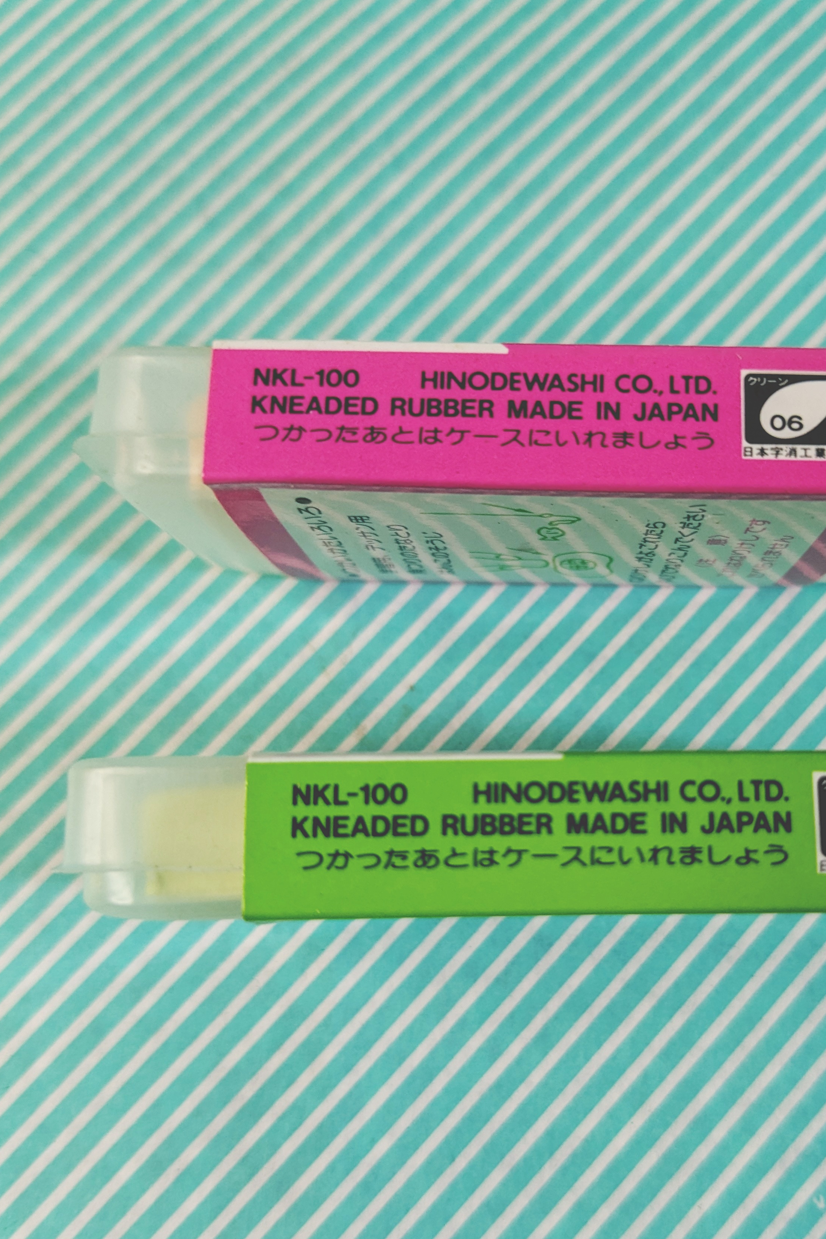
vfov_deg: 55.6
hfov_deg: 38.7
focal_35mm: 34
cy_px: 697
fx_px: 1170
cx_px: 513
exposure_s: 1/99.9
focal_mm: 4.38
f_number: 1.73
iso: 73
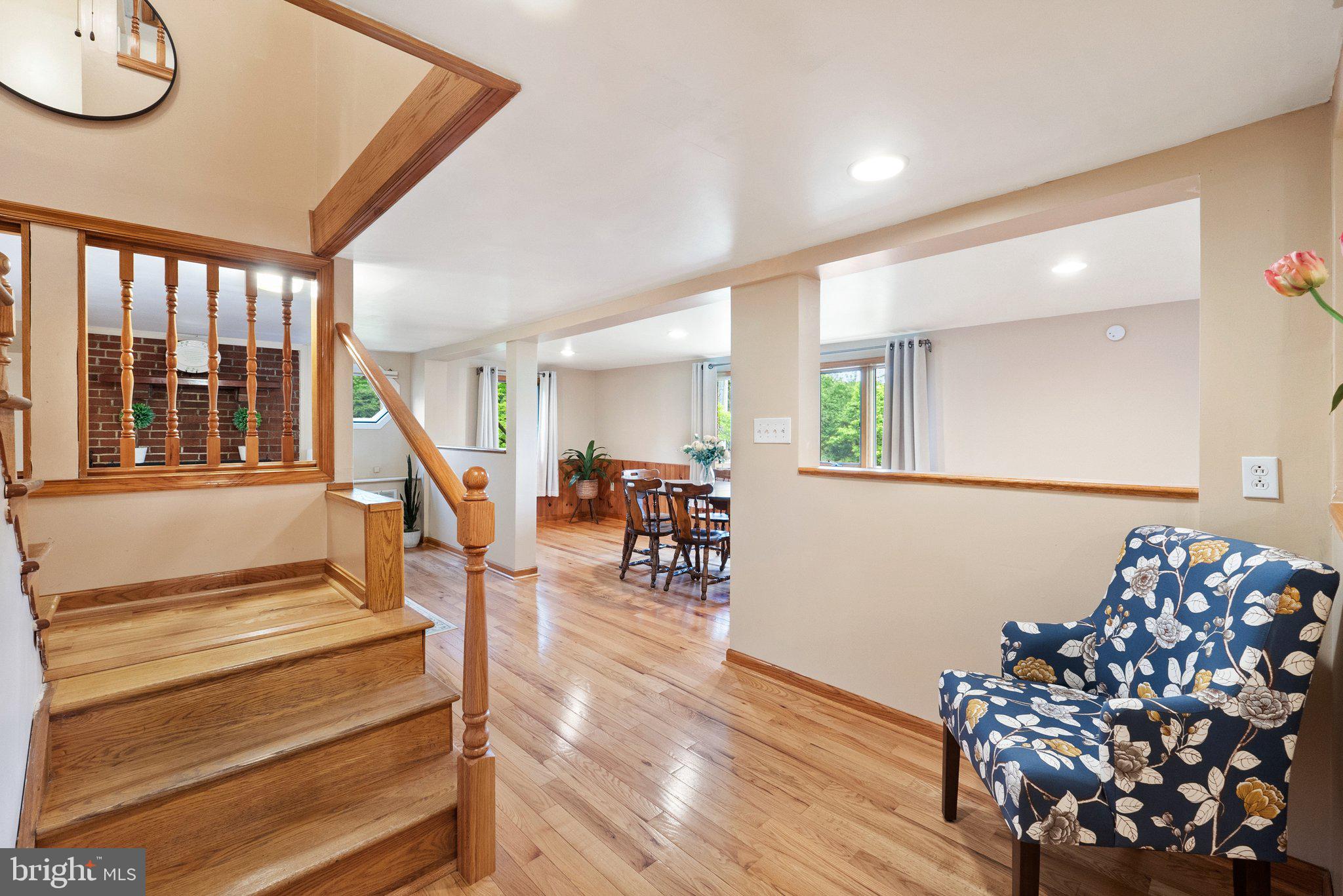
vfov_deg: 77.4
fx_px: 560
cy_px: 448
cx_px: 672
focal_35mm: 15
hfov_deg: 100.4
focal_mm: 10
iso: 640
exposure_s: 1/2
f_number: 8
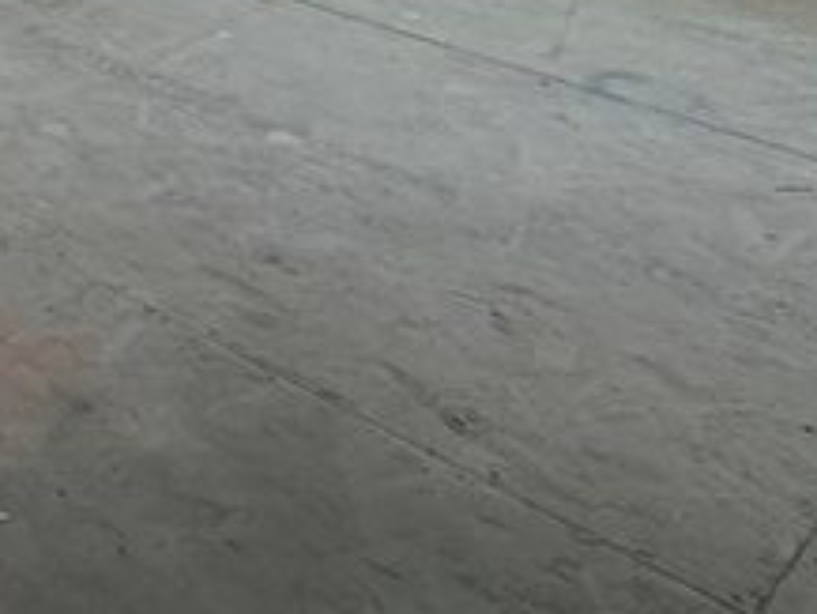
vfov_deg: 17.5
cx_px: -399
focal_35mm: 66
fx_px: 1559
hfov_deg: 23.6
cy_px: -527
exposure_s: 1/99
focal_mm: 2.22
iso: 250
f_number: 2.2
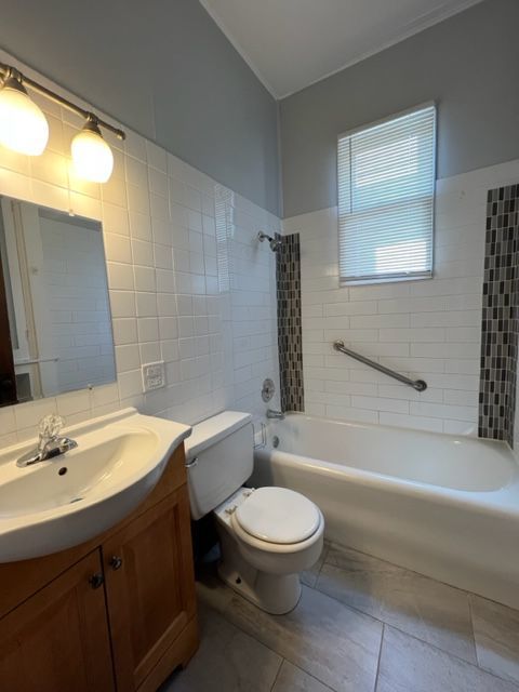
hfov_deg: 89.9
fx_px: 260
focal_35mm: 13
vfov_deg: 106.2
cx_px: 260
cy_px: 346
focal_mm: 1.57
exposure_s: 1/120
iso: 100
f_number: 1.8
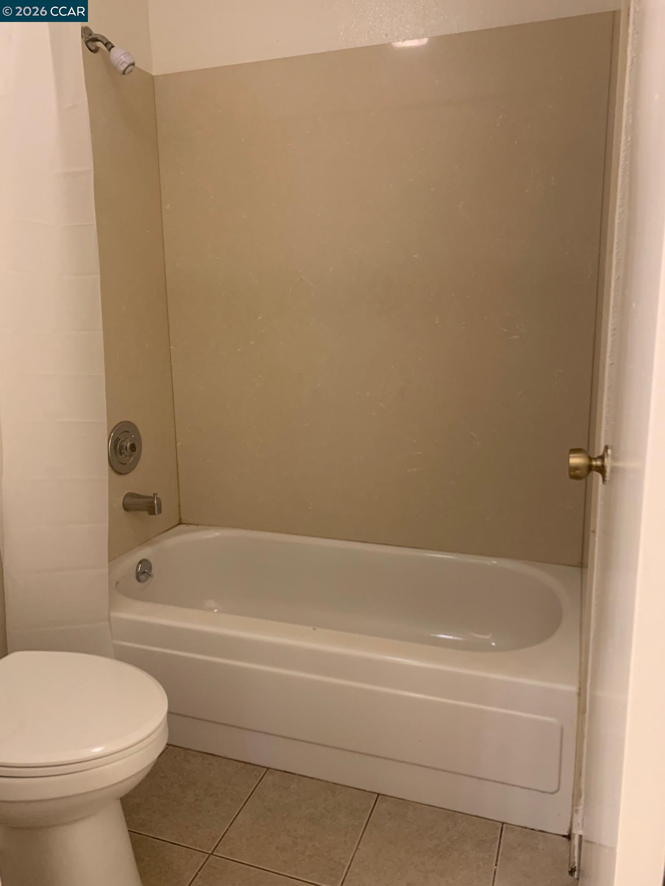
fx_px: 666
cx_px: 332
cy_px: 443
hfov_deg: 53.1
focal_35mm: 26
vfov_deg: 67.3
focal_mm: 4.25
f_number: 1.8
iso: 200
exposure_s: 1/60
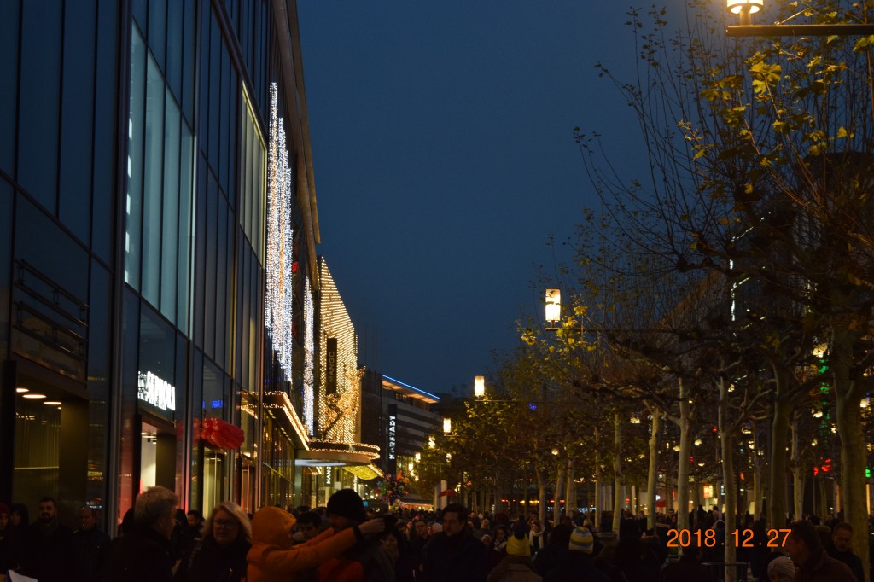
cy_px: 291
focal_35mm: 72
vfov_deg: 18.9
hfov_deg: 28.1
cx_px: 437
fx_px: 1747
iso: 1250
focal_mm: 48
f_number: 5.3
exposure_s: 1/60
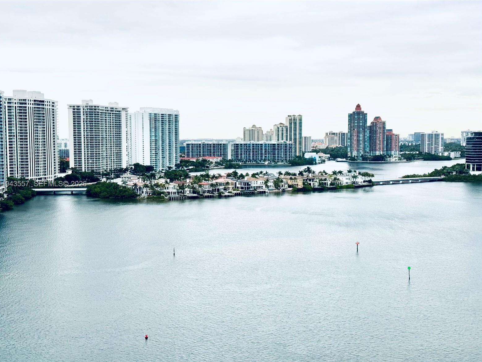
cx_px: 237
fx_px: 682
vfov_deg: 29.7
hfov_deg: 38.9
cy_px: 184
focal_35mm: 49
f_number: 1.78
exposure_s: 1/627
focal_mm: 6.76
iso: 64
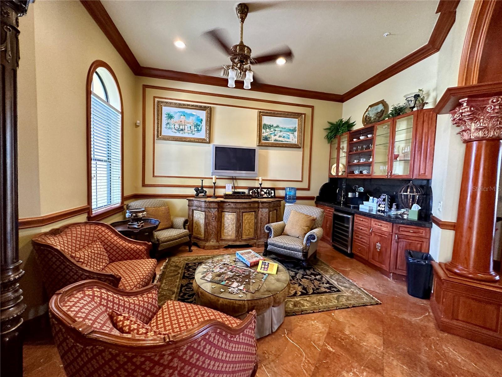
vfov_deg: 85.7
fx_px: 203
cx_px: 251
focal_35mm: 14
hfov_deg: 102.1
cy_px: 188
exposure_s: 1/60
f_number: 2.2
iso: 400
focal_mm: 2.22
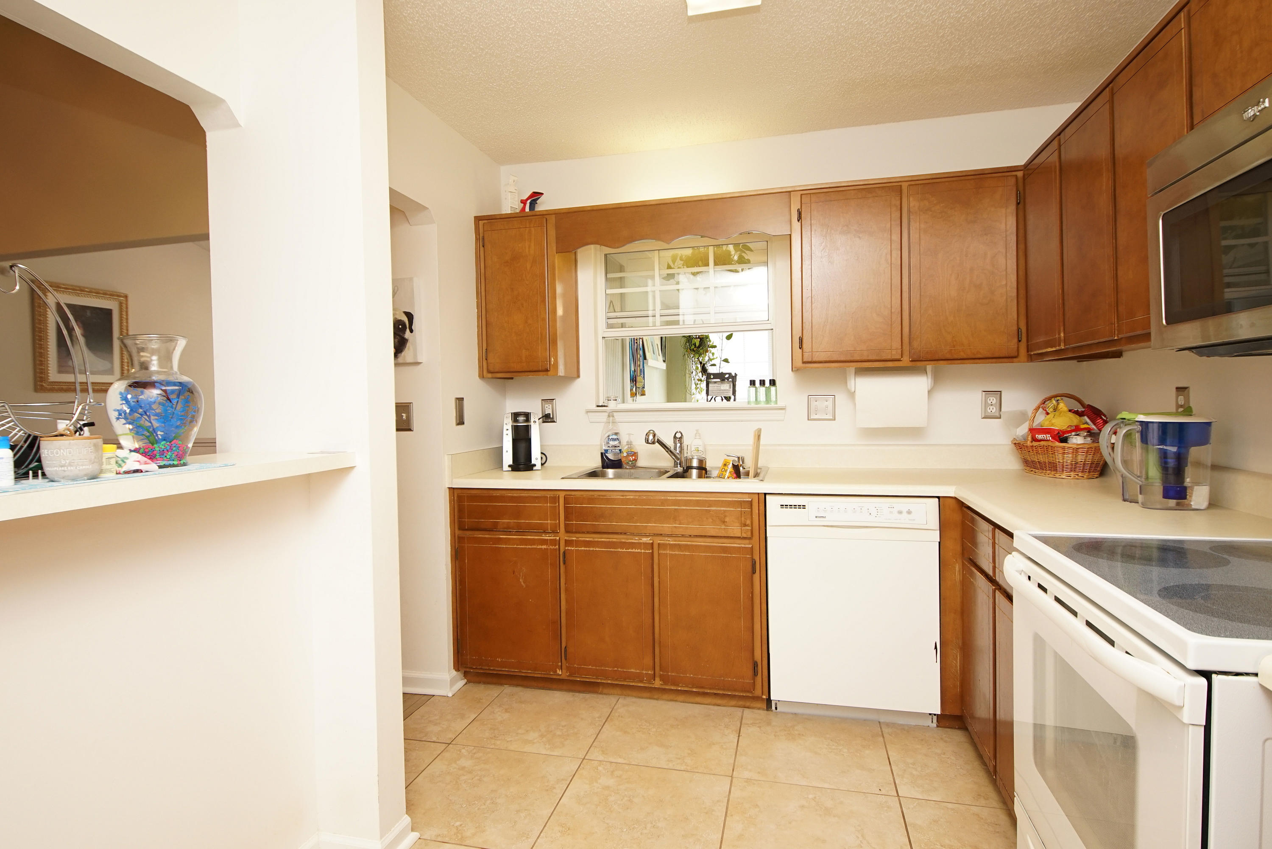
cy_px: 424
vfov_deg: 67.4
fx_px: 636
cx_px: 636
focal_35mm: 18
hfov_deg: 90.0
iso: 640
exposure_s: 1/60
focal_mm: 12
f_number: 4.5
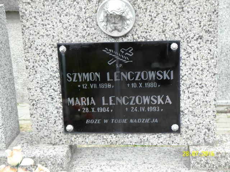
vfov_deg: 20.4
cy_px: 86
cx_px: 115
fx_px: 478
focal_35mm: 72
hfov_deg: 27.0
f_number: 2.4
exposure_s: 1/250
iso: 80
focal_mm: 15.6
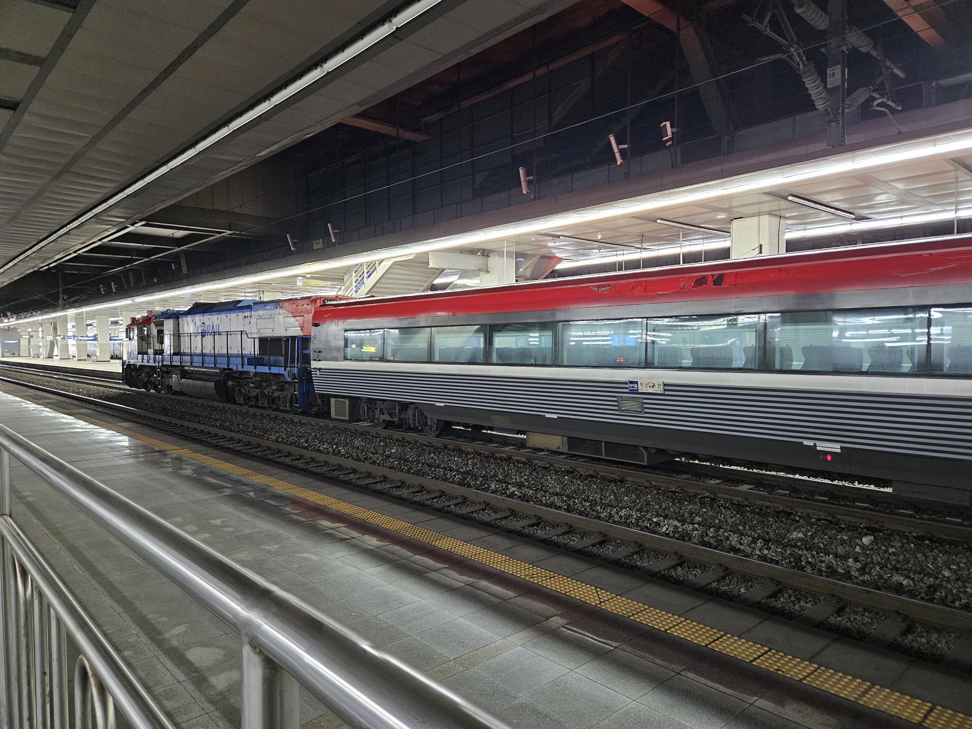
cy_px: 364
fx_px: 646
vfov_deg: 58.9
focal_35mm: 23
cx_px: 486
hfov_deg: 73.9
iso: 800
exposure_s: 1/60
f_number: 1.8
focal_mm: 5.4
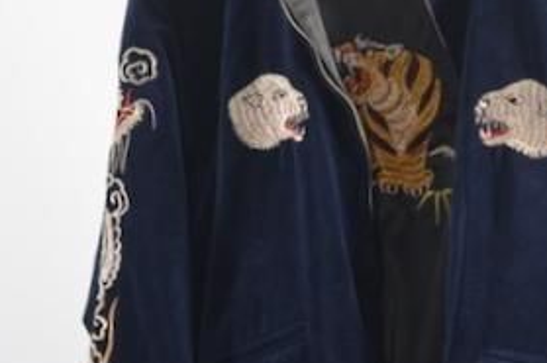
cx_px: 388
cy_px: 222
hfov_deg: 11.9
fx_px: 2609
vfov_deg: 8.0
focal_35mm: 172
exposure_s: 1/60
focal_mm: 40
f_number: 4
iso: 800
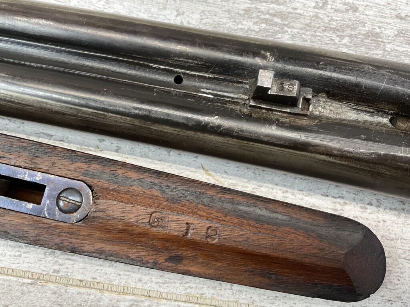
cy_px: 154
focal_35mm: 29
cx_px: 205
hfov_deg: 61.7
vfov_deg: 48.2
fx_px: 343
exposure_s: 1/120
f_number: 1.8
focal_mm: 3
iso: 64
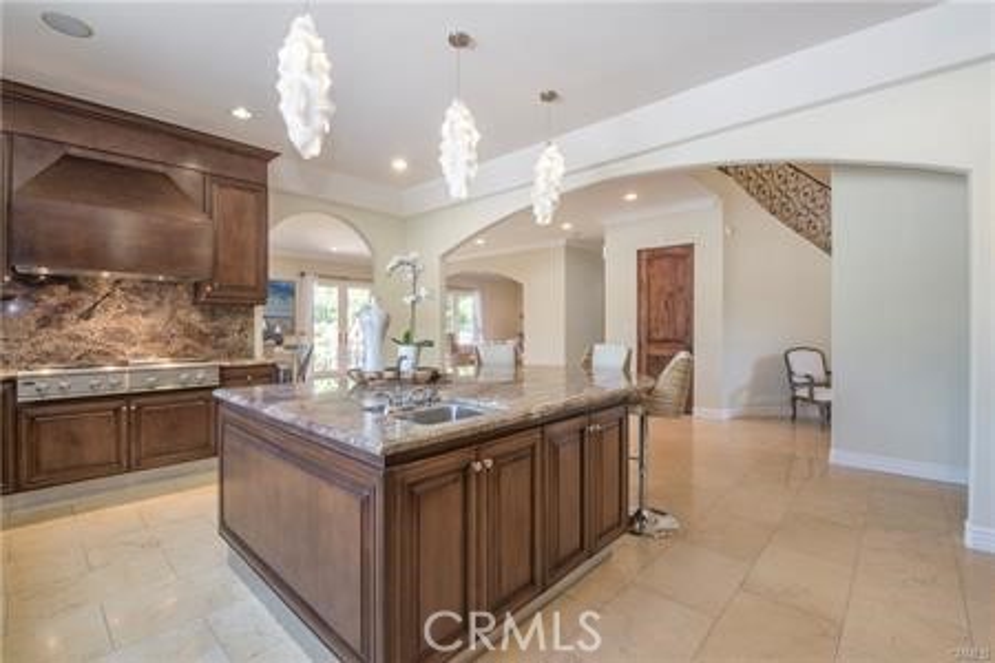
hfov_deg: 100.4
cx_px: 498
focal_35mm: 15
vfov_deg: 77.3
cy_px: 332
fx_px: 415
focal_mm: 15
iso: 200
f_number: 22
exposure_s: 1/2
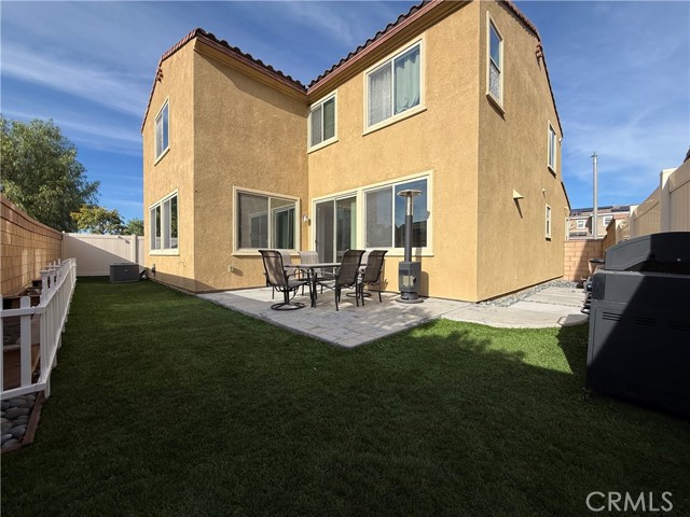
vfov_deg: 85.7
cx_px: 345
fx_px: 279
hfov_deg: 102.1
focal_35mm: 14
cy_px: 258
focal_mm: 2.22
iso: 50
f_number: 2.2
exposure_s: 1/2237
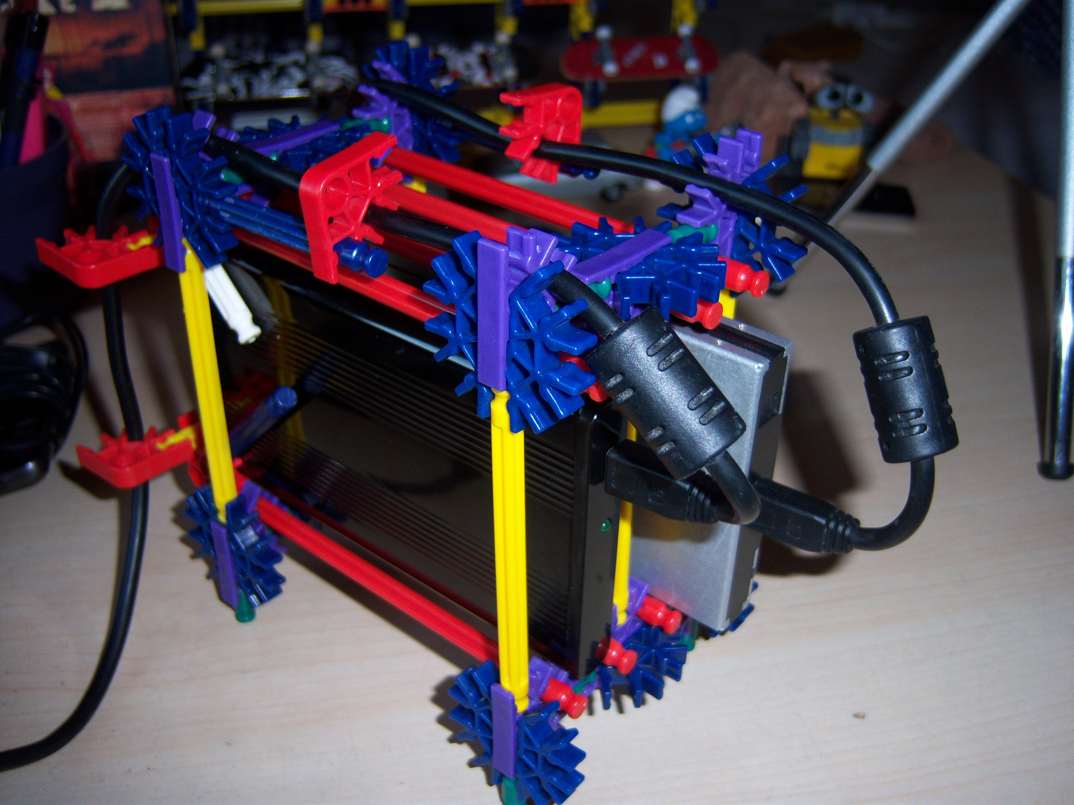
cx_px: 537
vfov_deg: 39.7
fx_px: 1117
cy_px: 402
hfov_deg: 51.4
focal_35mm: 36
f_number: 2.8
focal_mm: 7.5
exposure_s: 1/60
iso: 80
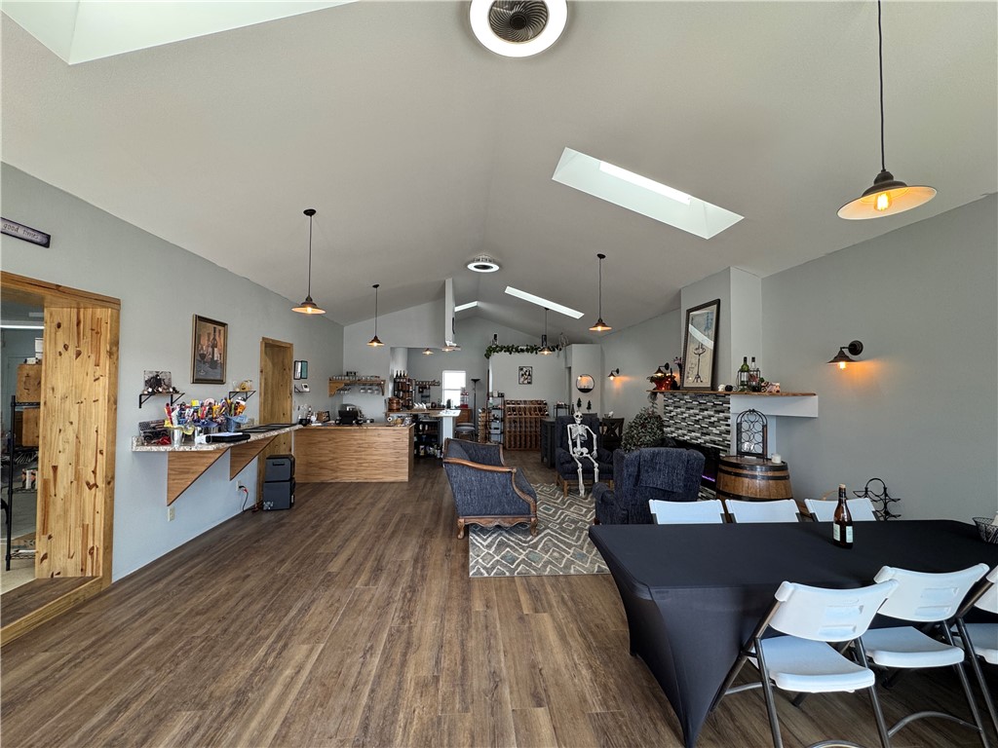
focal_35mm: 14
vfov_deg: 85.7
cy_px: 374
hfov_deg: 102.1
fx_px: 404
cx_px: 499
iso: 100
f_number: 2.2
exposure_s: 1/120
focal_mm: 2.22
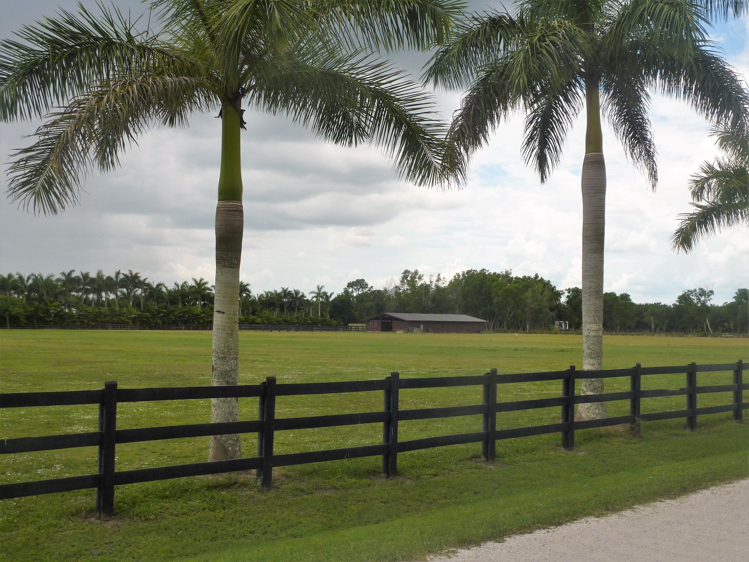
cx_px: 374
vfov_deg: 30.3
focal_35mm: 48
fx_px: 1039
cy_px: 281
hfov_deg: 39.7
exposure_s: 1/400
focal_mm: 7.9
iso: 80
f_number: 5
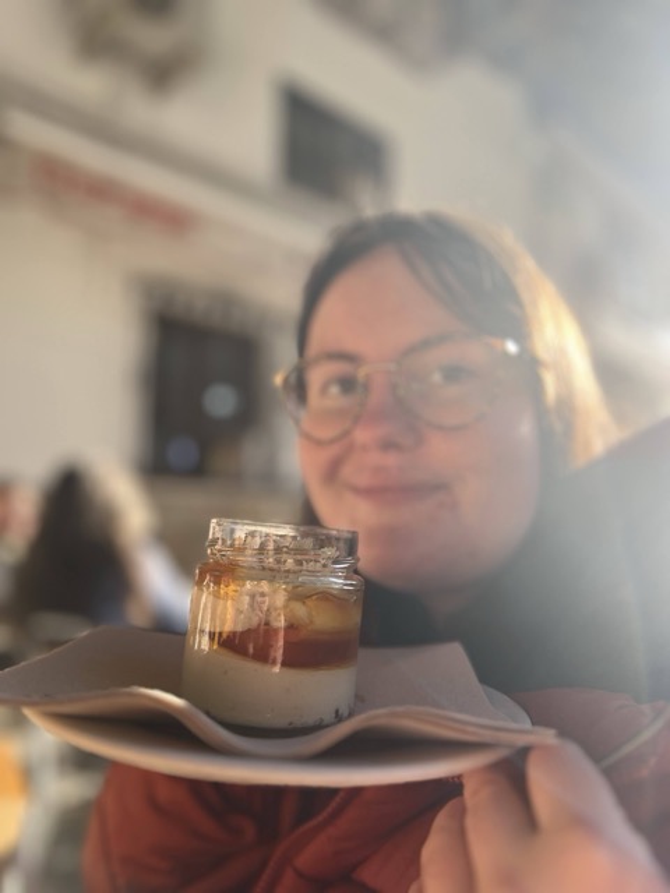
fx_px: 671
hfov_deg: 53.1
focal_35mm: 26
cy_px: 446
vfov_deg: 67.3
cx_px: 335
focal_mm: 5.7
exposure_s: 1/658
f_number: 1.5
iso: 50
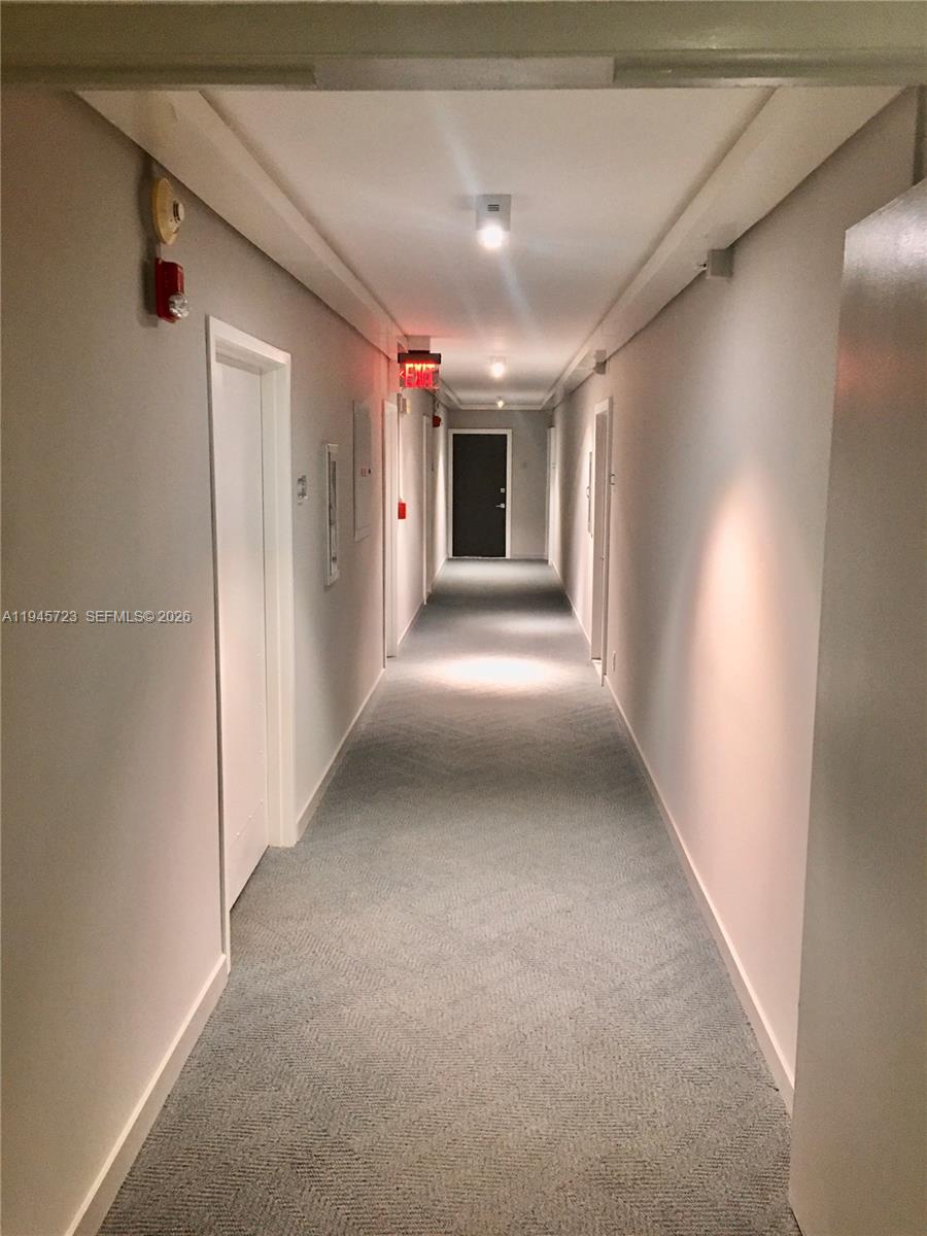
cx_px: 464
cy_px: 618
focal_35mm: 29
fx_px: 1035
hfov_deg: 48.2
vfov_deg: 61.7
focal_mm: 4.15
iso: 80
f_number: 2.2
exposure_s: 1/10
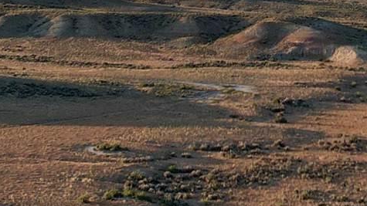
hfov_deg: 14.4
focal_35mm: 149
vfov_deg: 8.0
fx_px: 1450
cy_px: -57
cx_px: 282
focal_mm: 8.38
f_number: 2.8
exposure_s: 1/725
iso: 110
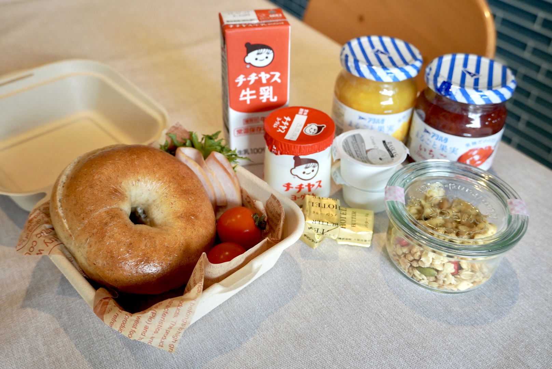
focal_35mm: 34
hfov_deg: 55.1
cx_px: 276
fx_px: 529
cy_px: 184
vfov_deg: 38.4
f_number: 4
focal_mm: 23
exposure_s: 1/160
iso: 400
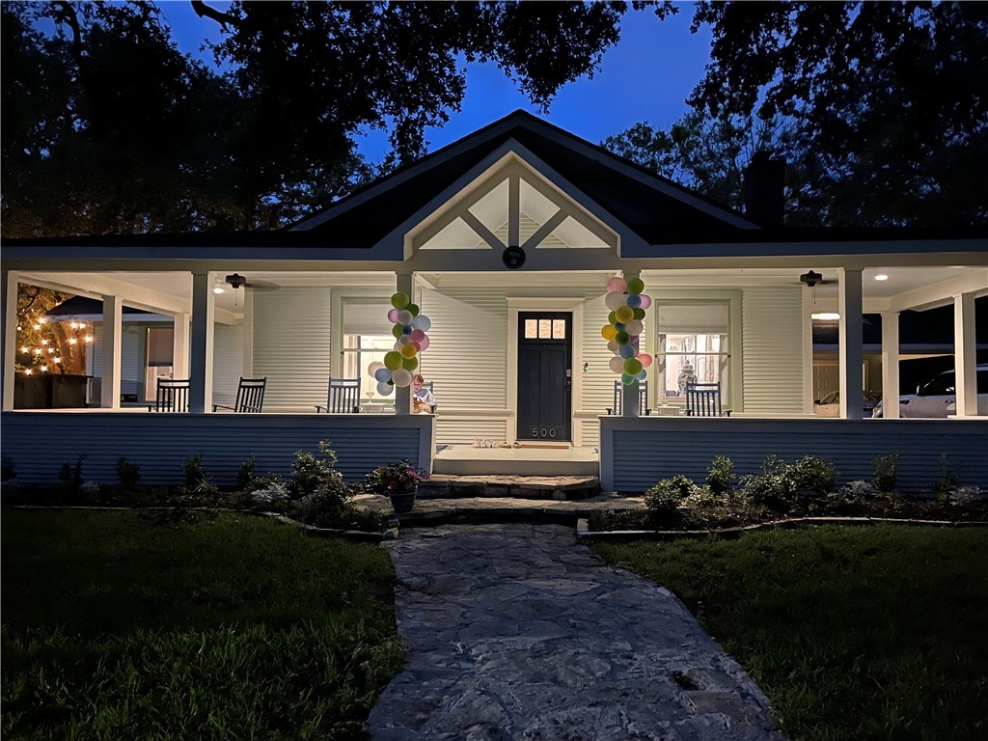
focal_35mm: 26
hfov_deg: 67.3
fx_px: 742
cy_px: 370
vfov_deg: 53.1
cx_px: 494
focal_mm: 5.1
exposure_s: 1/15
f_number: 1.6
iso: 1000
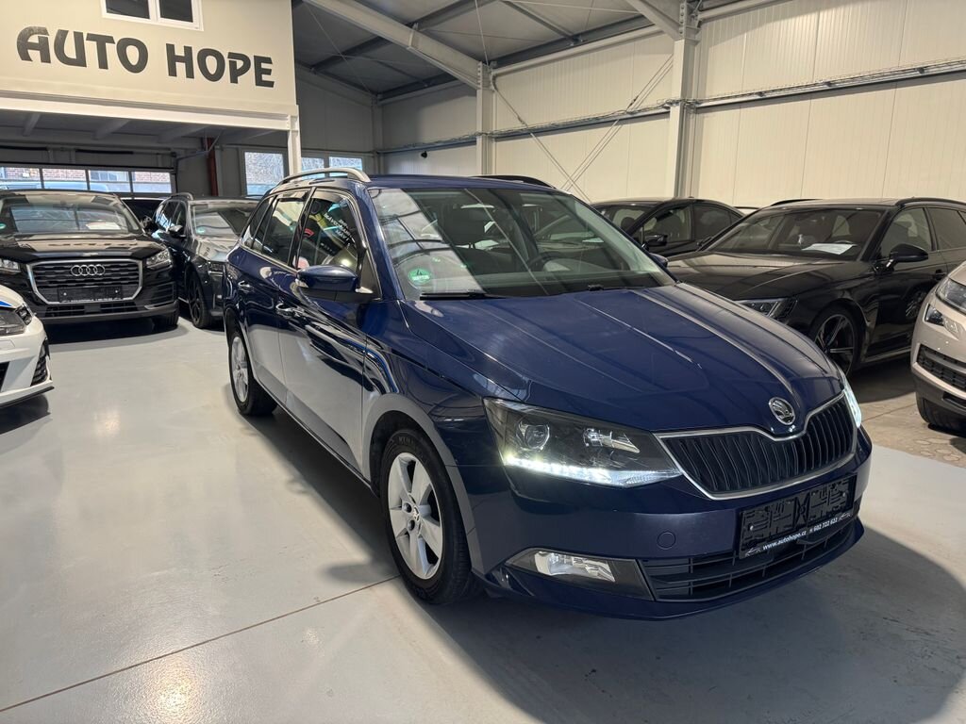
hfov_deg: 71.6
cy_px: 362
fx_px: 670
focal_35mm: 24
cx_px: 483
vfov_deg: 56.8
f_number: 1.78
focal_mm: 6.76
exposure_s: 1/50
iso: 250
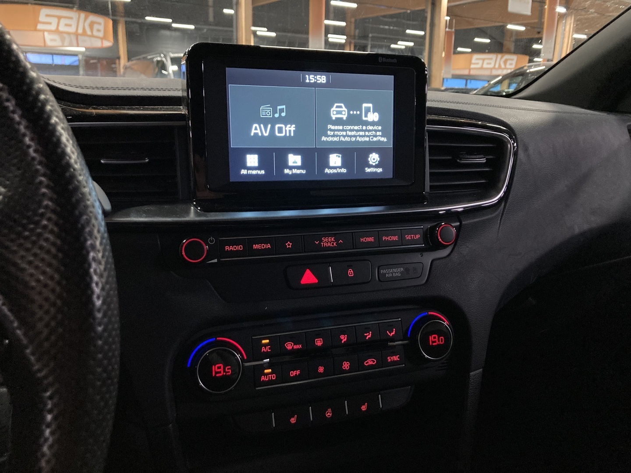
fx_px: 510
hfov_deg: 63.4
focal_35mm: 28
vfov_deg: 49.7
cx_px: 316
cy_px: 236
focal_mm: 3.99
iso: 400
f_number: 1.8
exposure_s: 1/30
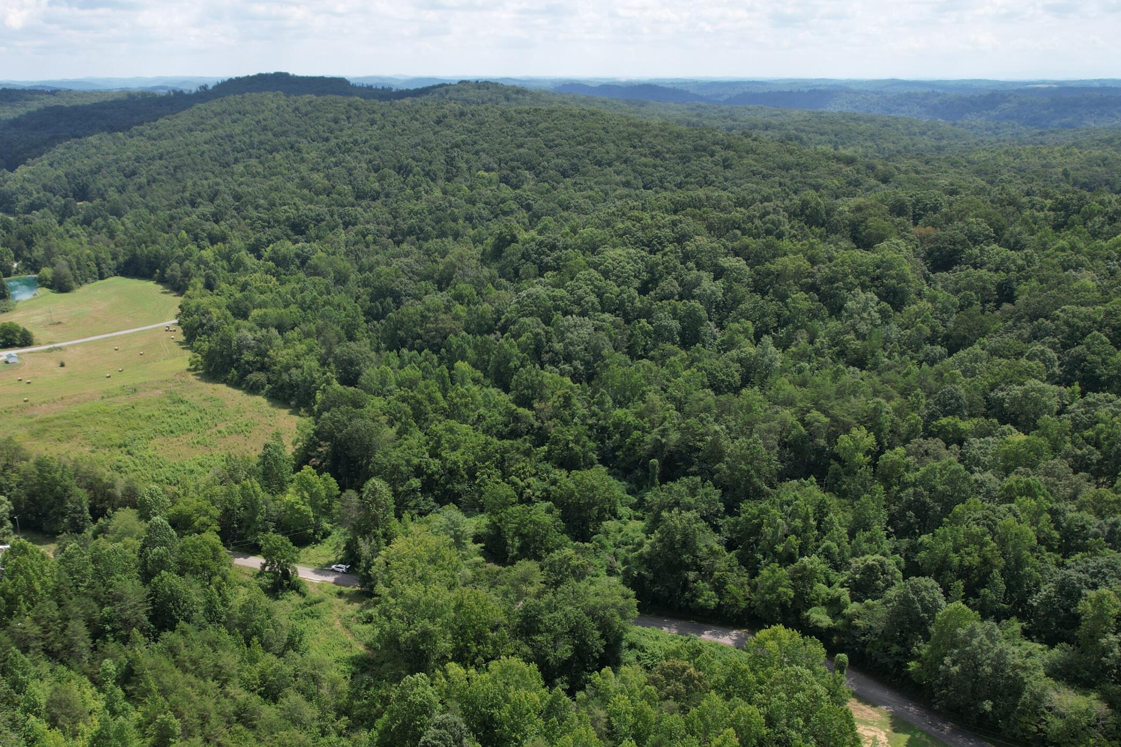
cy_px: 472
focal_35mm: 31
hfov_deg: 60.0
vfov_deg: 42.0
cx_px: 472
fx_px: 965
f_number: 2.8
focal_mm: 8.38
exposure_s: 1/1500
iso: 110
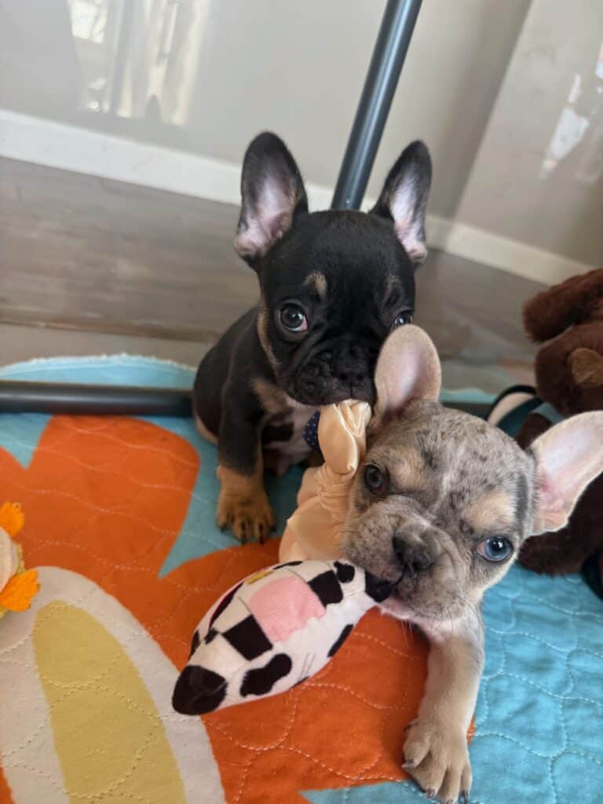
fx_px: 557
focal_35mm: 24
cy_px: 402
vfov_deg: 71.6
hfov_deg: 56.8
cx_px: 302
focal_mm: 6.76
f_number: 1.78
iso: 200
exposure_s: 1/120
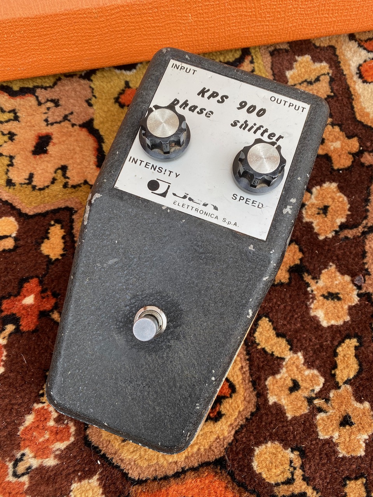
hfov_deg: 53.1
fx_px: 374
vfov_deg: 67.3
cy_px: 248
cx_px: 186
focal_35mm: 26
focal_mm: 4.25
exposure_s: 1/150
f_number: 1.8
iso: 32
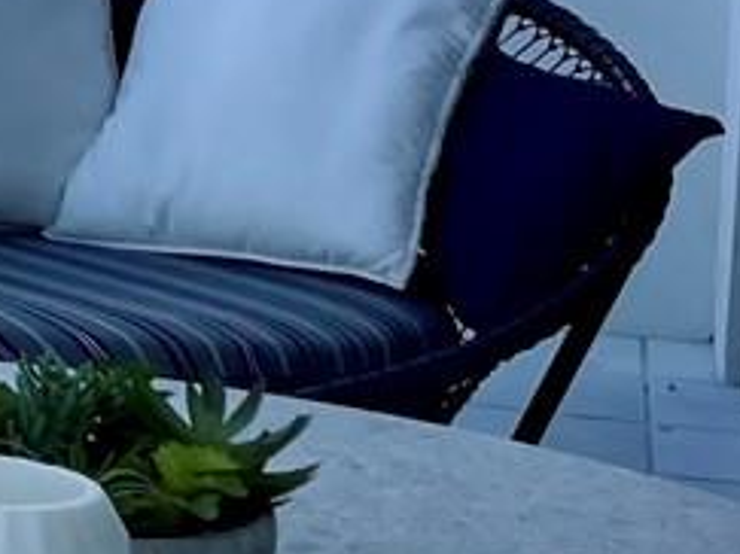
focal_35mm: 171
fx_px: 3654
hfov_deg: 10.3
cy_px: -213
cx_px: -947
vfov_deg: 8.5
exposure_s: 1/3922
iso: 32
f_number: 1.6
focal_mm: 5.1
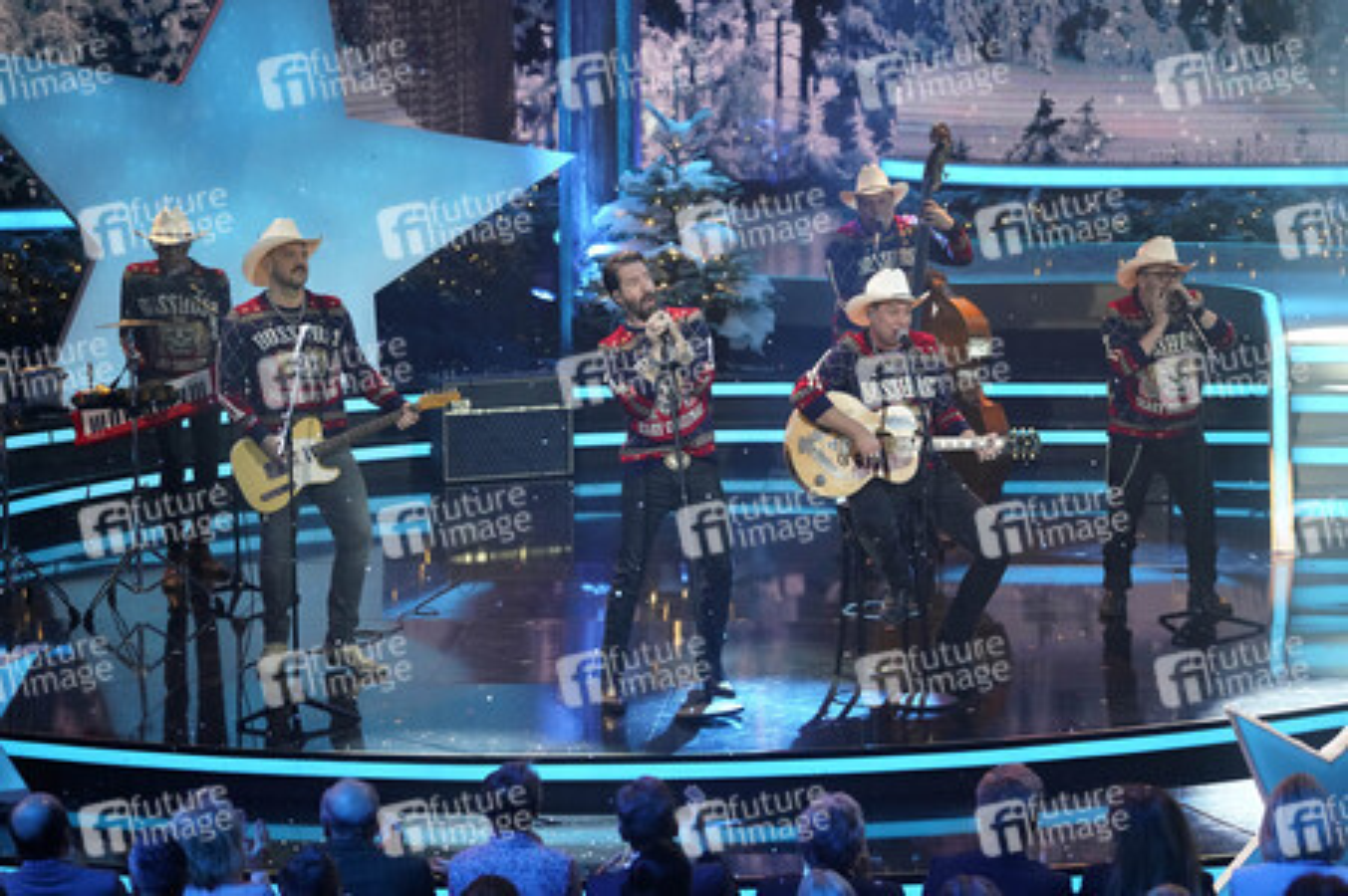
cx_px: 674
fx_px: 4901
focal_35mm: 131
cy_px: 448
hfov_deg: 15.7
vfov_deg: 10.5
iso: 6400
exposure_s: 1/320
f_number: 4
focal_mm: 131
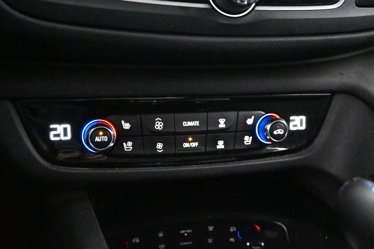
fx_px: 413
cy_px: 124
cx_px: 187
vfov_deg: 33.6
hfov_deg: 48.7
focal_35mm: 40
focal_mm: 26.5
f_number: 4.5
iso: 28800
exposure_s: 1/40
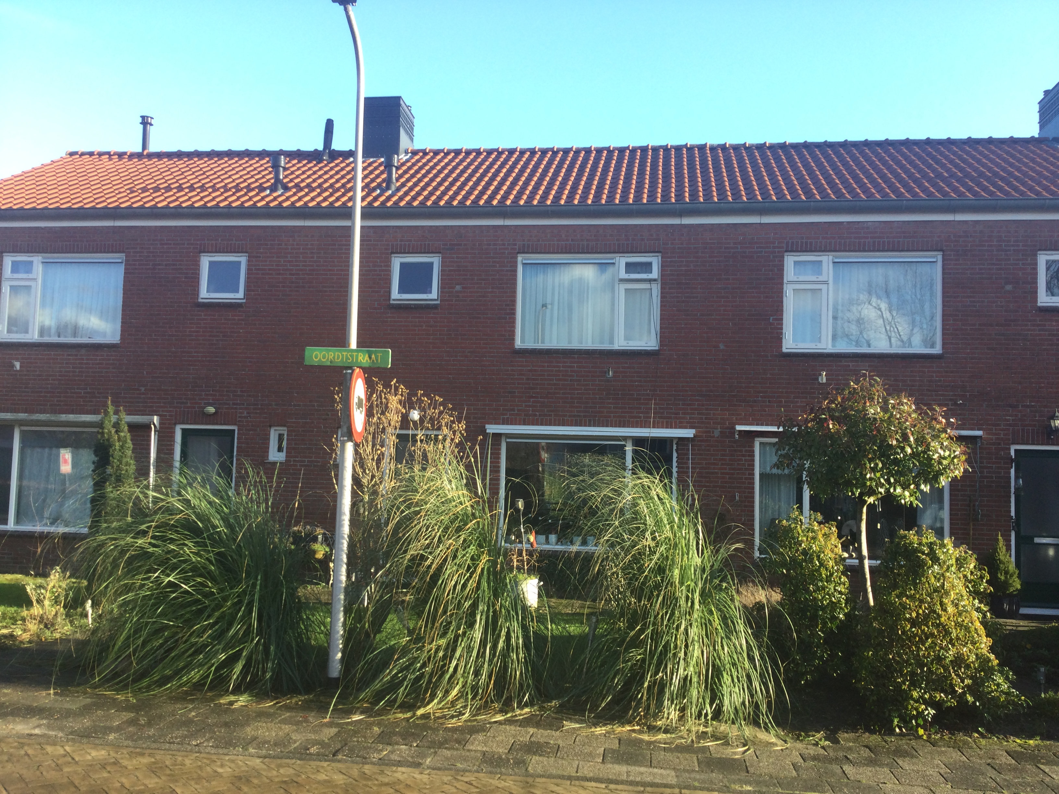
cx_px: 530
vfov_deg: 45.4
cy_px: 397
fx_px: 948
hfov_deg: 58.4
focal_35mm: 31
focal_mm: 3.3
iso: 25
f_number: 2.4
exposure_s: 1/151
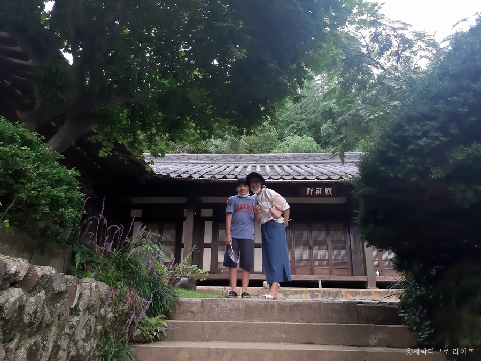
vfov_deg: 51.4
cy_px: 180
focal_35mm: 27
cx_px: 240
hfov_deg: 65.3
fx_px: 375
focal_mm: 3.93
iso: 100
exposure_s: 1/120
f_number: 1.7
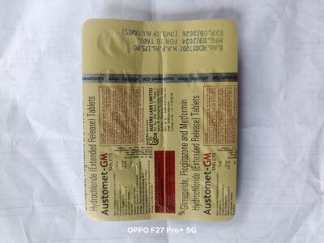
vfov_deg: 54.9
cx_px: 162
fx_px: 234
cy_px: 122
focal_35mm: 25
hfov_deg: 69.4
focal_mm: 4.7
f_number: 1.7
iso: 421
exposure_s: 1/50
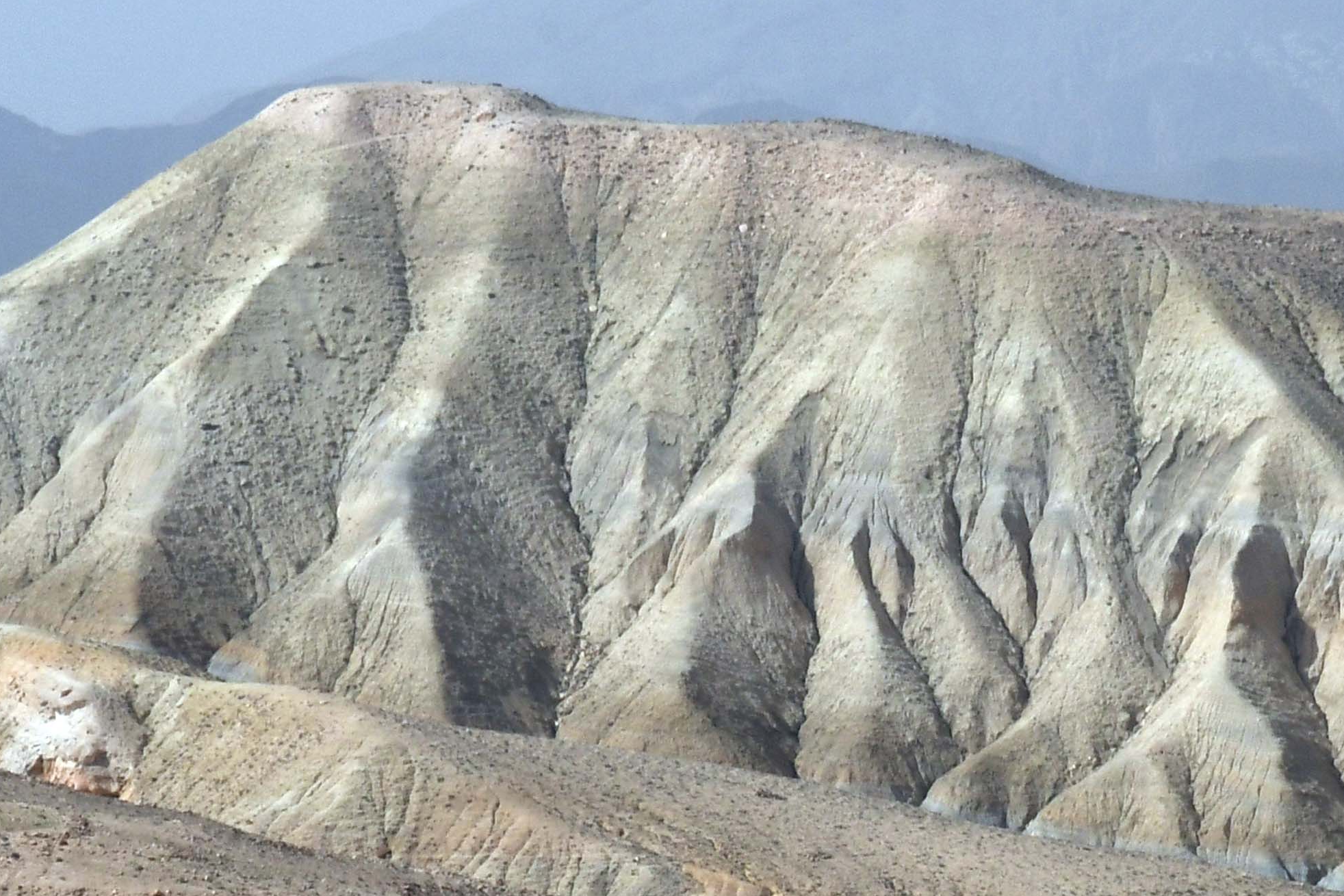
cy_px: 629
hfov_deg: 5.7
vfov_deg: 3.8
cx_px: 1135
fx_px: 13441
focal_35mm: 360
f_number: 18
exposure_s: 1/400
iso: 250
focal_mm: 85
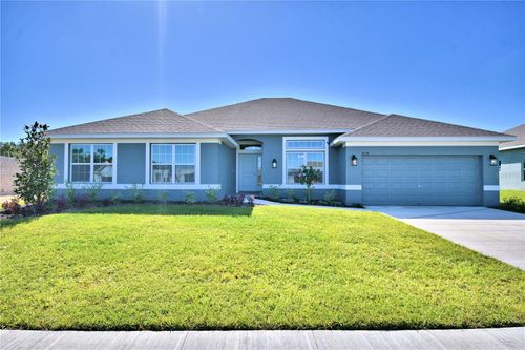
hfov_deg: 86.9
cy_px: 175
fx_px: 277
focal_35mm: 19
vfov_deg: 64.5
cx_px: 262
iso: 100
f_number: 4.8
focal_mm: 13
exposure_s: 1/1250
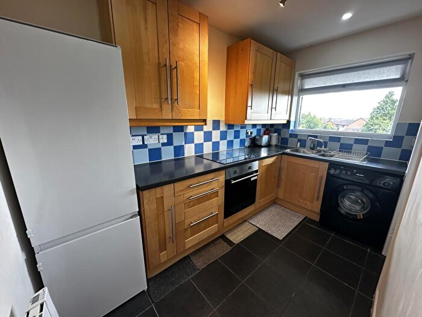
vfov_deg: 85.7
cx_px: 211
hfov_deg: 102.1
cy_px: 158
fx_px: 171
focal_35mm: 14
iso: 200
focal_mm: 2.22
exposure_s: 1/50
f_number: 2.2
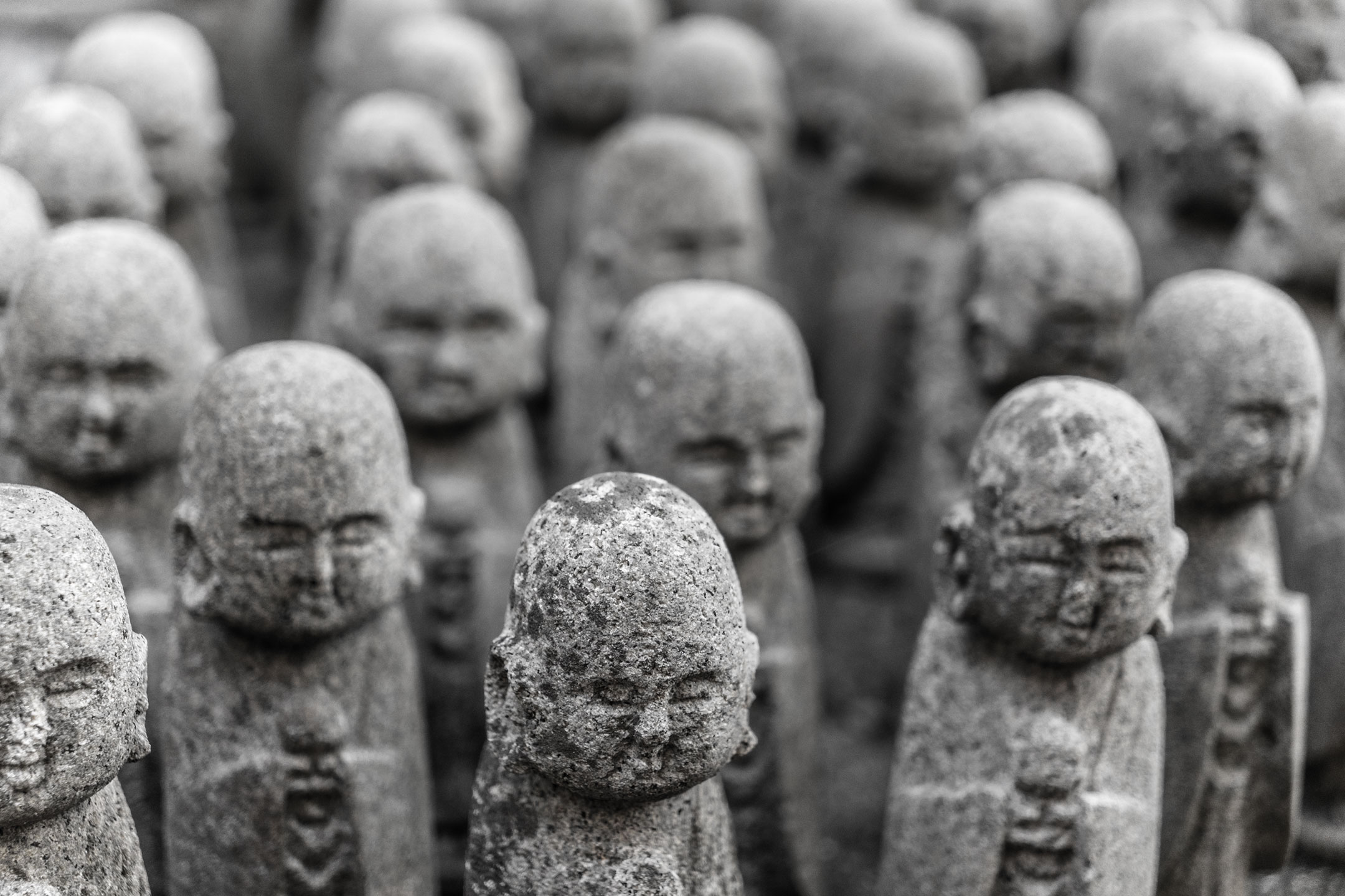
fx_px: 2802
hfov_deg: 27.0
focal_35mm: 75
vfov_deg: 18.2
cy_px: 448
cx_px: 672
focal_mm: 50
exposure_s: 1/160
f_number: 2.8
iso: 400
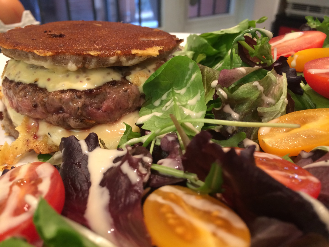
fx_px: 276
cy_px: 124
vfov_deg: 48.2
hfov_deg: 61.7
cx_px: 164
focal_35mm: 29
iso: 160
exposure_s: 1/33
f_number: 2.2
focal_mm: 4.15
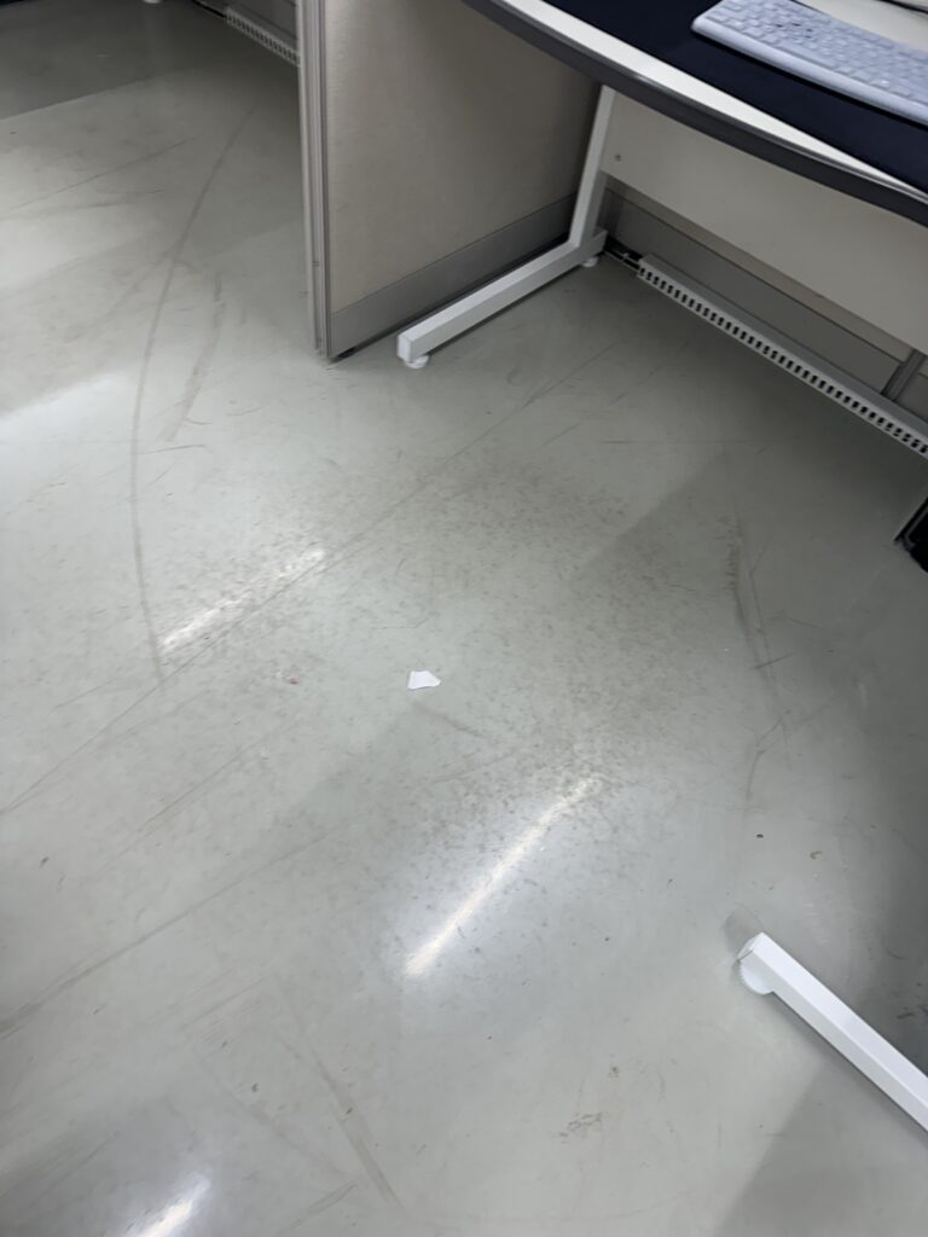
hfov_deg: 56.8
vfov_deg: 71.6
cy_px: 618
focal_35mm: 24
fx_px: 858
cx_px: 464
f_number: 1.78
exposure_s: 1/120
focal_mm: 6.86
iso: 125
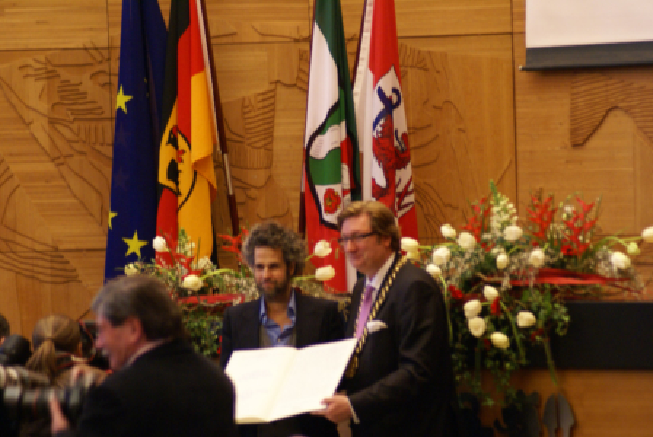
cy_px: 218
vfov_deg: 6.8
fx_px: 3678
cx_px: 326
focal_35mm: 202
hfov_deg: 10.1
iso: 400
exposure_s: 1/30
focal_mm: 135
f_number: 4.5
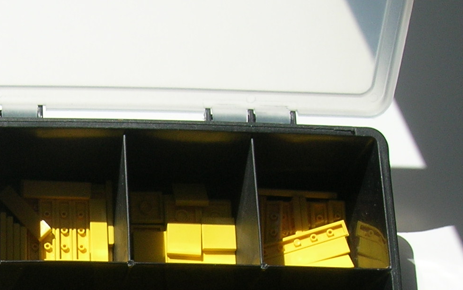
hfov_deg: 21.1
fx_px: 1199
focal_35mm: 95
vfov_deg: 13.1
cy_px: 421
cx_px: -6
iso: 50
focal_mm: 5.7
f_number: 4.9
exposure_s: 1/464
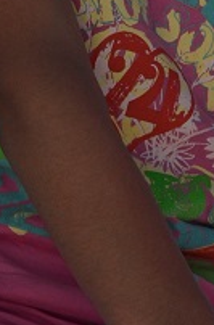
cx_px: 237
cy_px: -198
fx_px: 4686
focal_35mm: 521
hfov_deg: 2.6
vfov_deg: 3.9
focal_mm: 70
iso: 320
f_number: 4.5
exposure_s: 1/8000
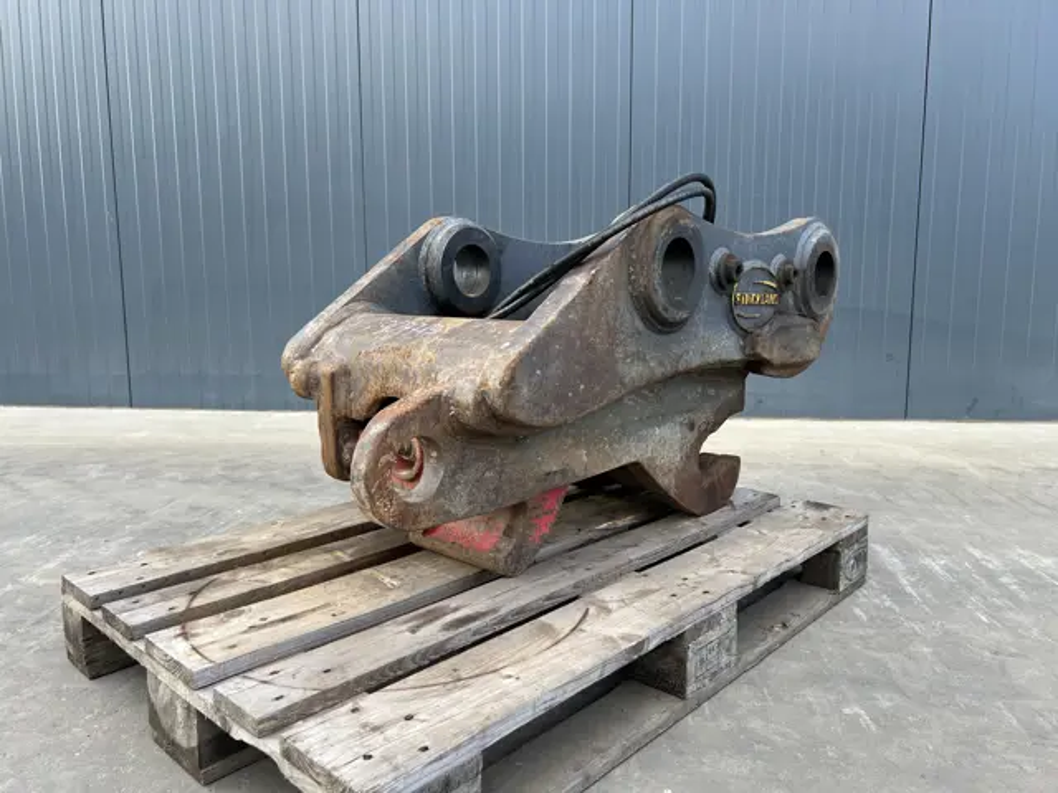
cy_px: 396
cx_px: 529
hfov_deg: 67.3
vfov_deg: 53.1
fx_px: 795
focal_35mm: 26
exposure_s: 1/404
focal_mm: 5.7
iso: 50
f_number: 1.5
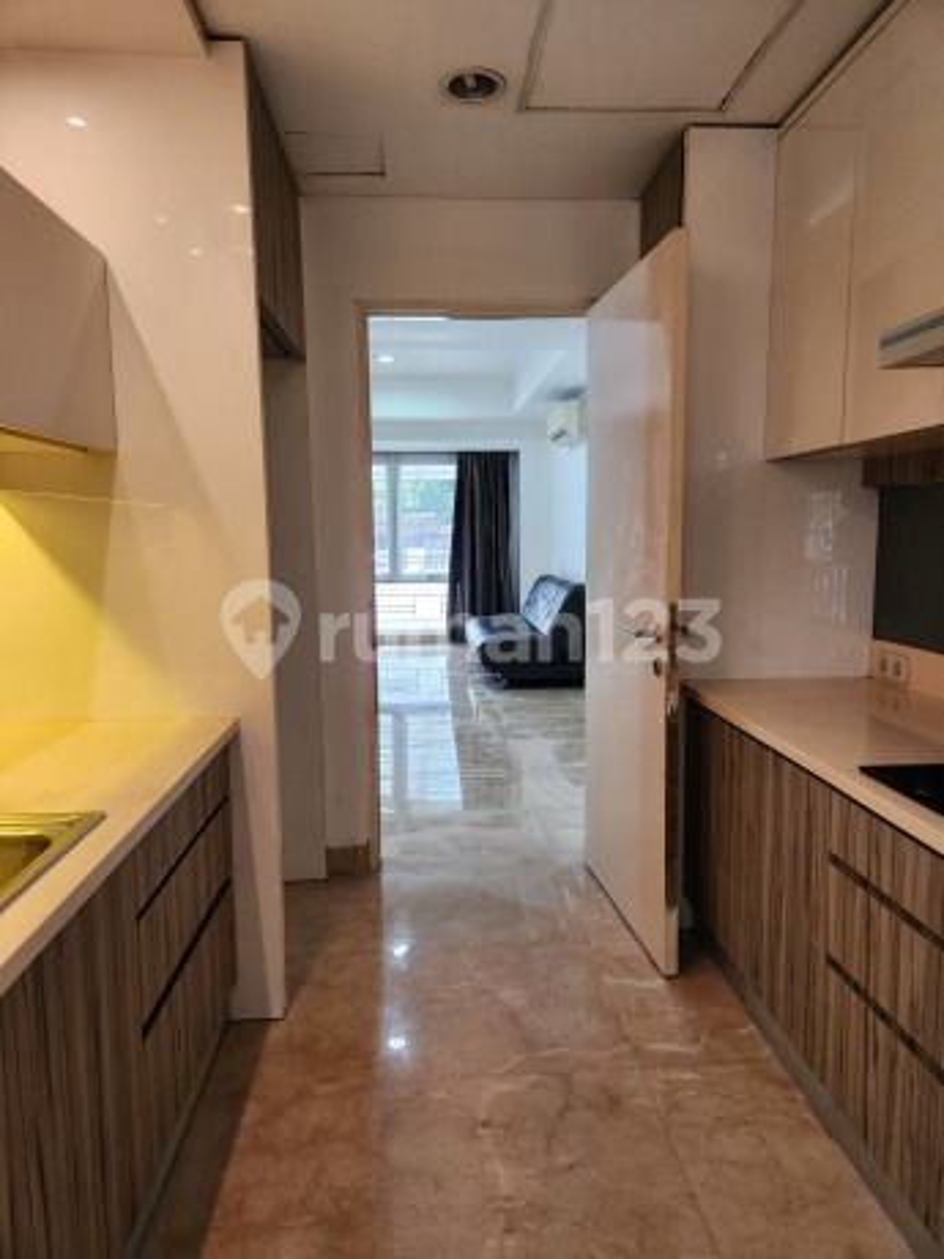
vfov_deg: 73.9
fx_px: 836
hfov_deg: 58.9
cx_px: 472
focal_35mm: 23
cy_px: 630
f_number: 1.8
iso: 400
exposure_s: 1/100
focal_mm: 5.4
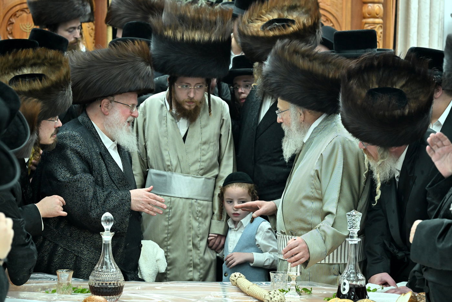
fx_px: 1280
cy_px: 151
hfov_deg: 20.0
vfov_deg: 13.4
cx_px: 226
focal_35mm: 102
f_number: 5.6
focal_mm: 102
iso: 2000
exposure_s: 1/200
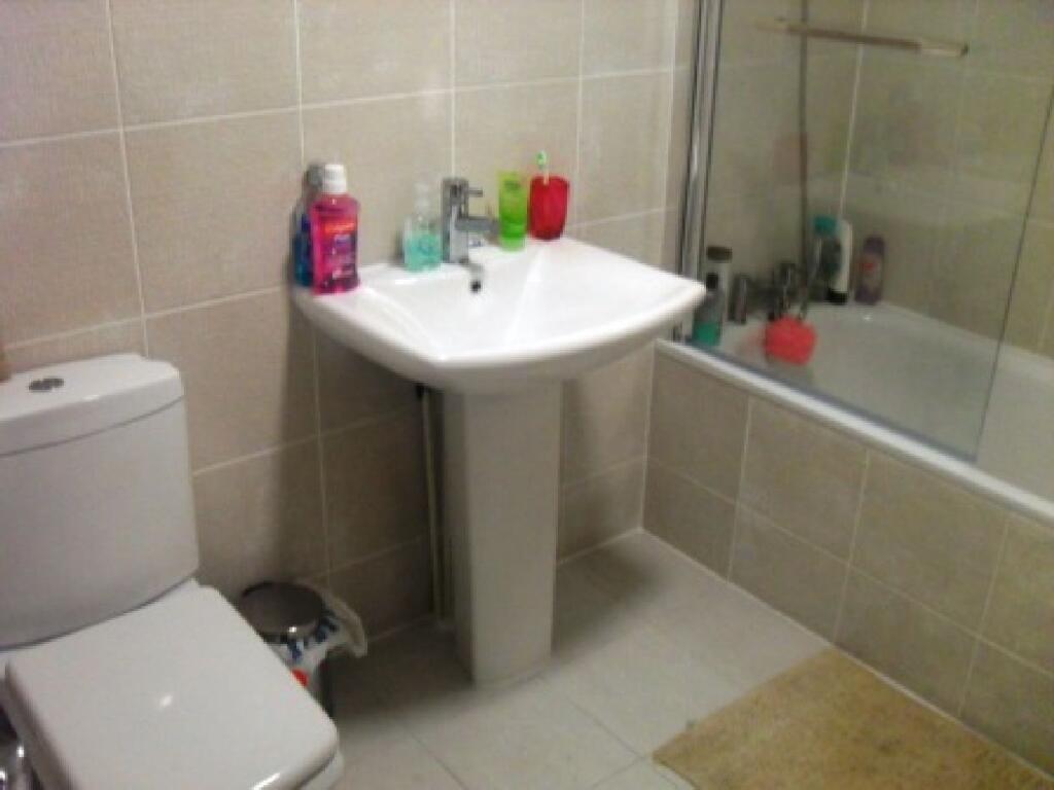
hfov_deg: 52.6
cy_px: 395
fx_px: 1066
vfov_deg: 40.7
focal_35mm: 35
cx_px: 527
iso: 240
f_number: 2.8
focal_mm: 6.2
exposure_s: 1/15
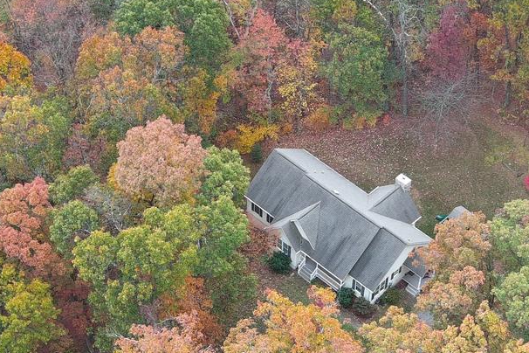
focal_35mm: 98
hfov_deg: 20.8
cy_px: 196
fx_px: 1440
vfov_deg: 14.0
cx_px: 226
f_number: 2.8
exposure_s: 1/155
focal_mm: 10.57
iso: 100
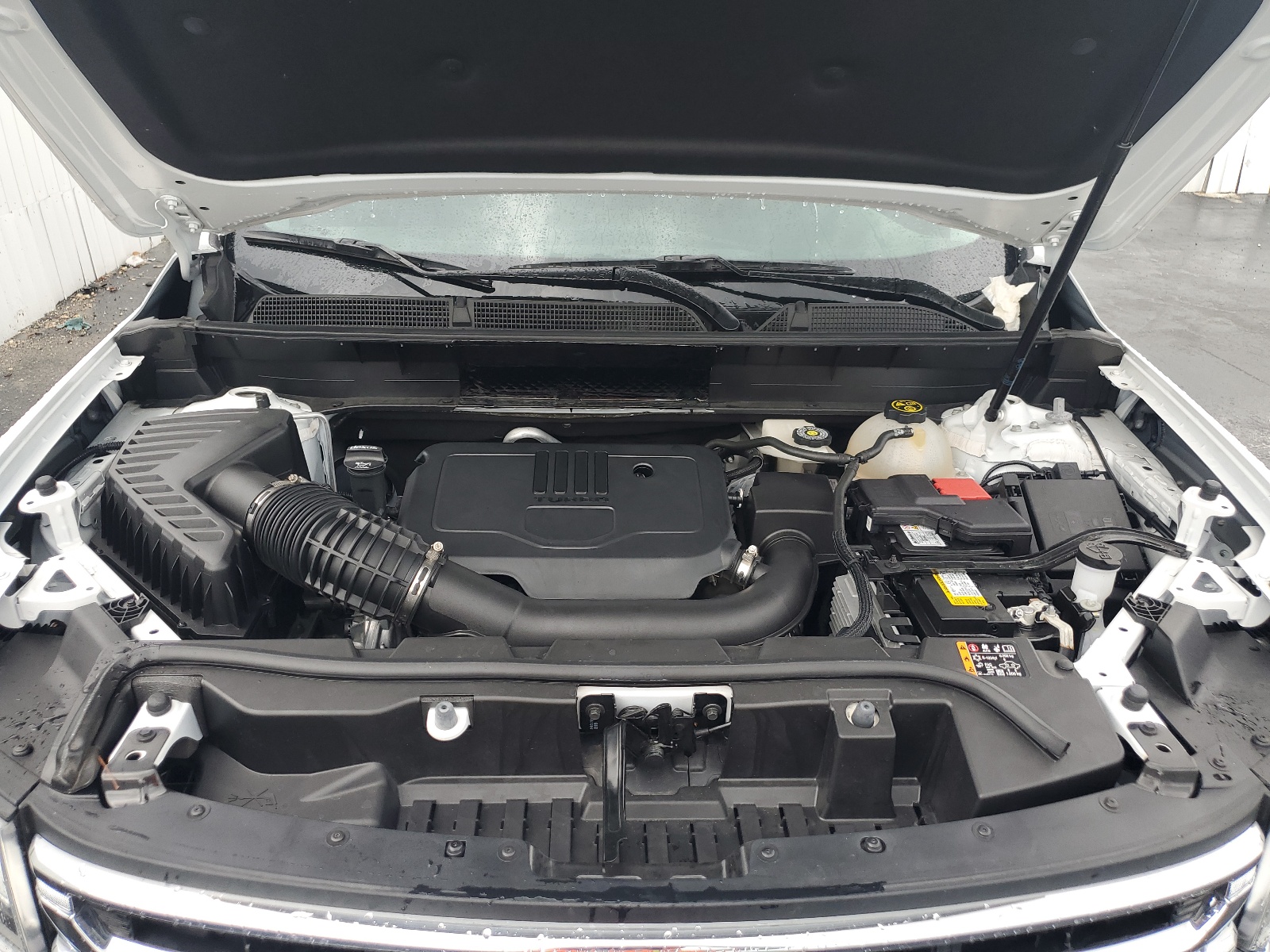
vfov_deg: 53.1
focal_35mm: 26
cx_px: 635
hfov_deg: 67.3
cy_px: 476
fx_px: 954
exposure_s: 1/278
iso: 50
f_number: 1.5
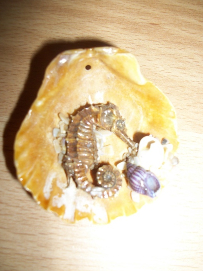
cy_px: 139
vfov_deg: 55.4
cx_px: 102
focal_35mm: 33
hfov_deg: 42.9
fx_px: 258
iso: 80
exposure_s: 1/30
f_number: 2.9
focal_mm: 5.7
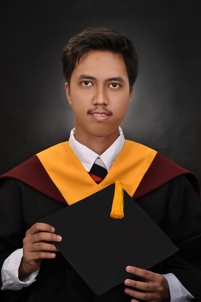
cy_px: 151
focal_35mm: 127
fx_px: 1064
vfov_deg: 16.1
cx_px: 100
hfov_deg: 10.8
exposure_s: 1/125
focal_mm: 85
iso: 160
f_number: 11
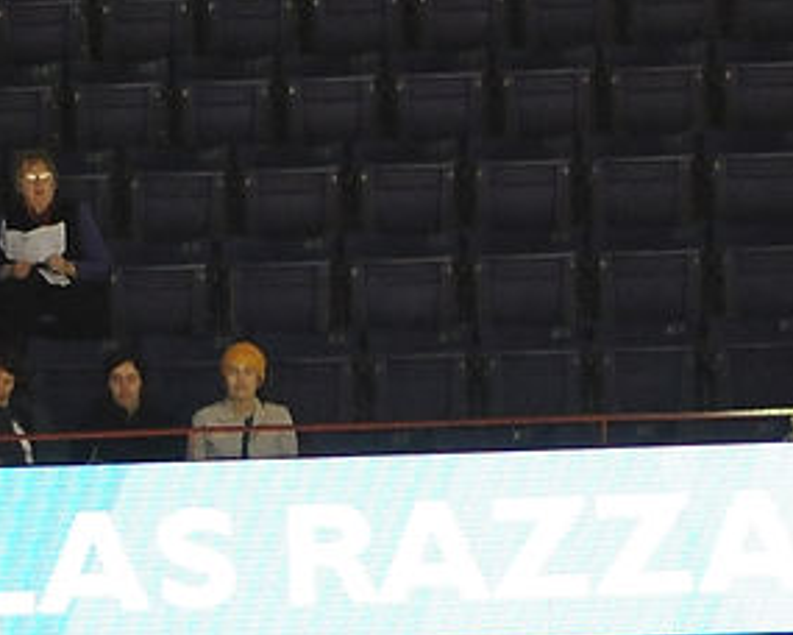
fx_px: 6501
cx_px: 259
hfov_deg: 7.0
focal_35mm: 277
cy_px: 561
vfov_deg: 5.6
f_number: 2.8
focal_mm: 70
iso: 1400
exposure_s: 1/250
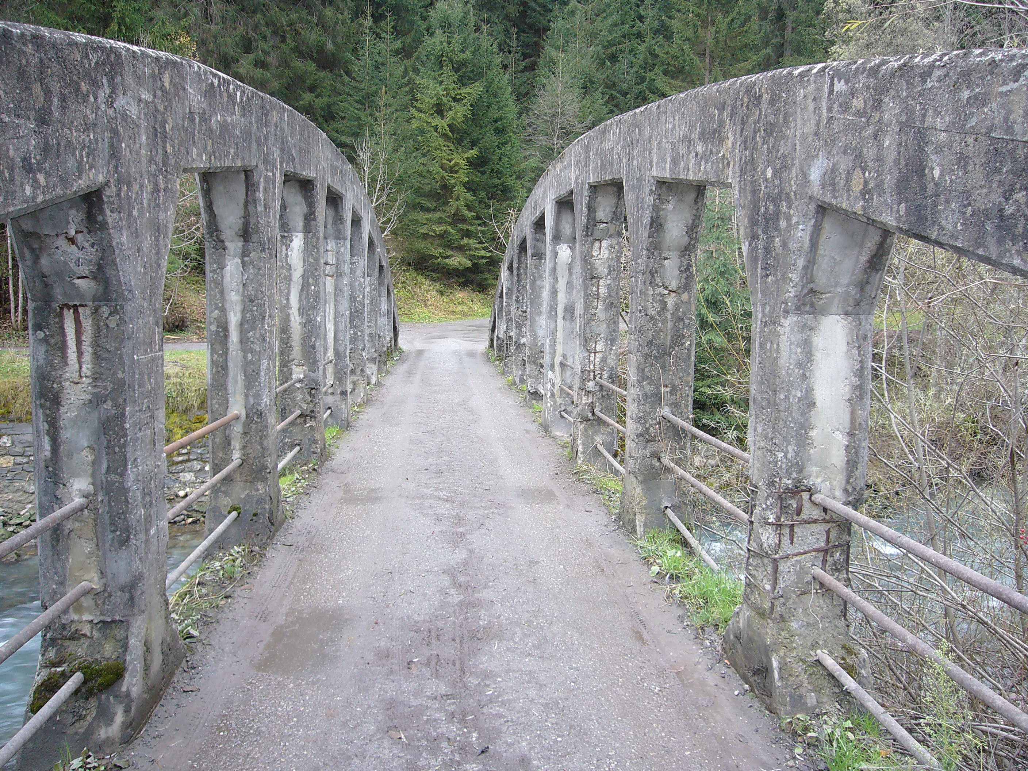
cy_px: 386
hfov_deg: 60.0
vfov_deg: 46.8
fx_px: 891
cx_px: 514
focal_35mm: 30
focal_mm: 4.9
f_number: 2.9
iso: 100
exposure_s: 1/15
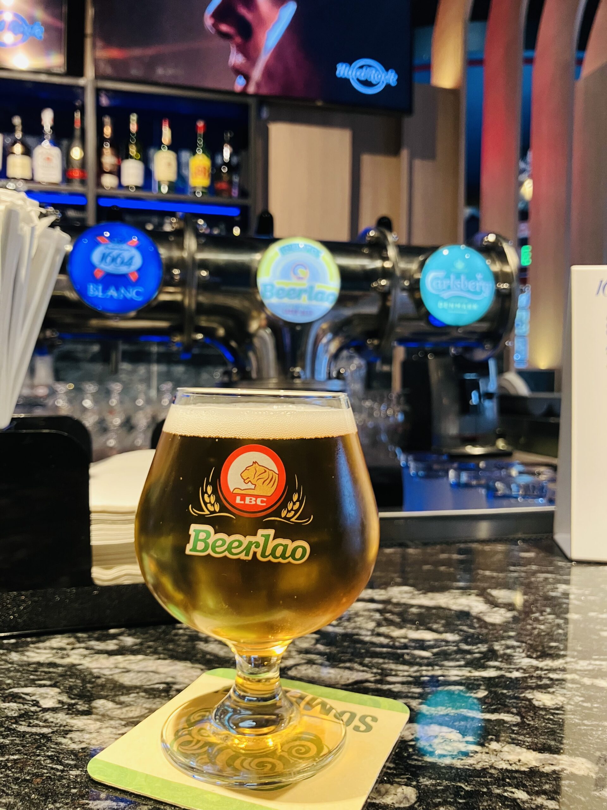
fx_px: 655
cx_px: 304
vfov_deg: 63.4
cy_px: 405
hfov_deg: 49.7
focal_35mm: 28
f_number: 1.8
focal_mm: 3.99
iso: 200
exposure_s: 1/50
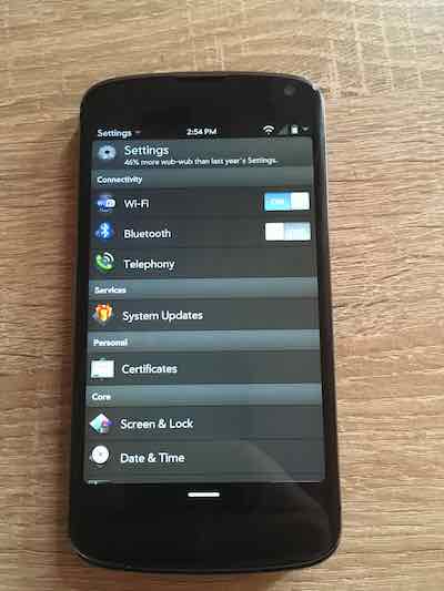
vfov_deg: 61.6
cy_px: 296
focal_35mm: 29
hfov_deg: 48.2
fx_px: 496
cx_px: 222
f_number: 2.2
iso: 500
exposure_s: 1/17
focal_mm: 4.15
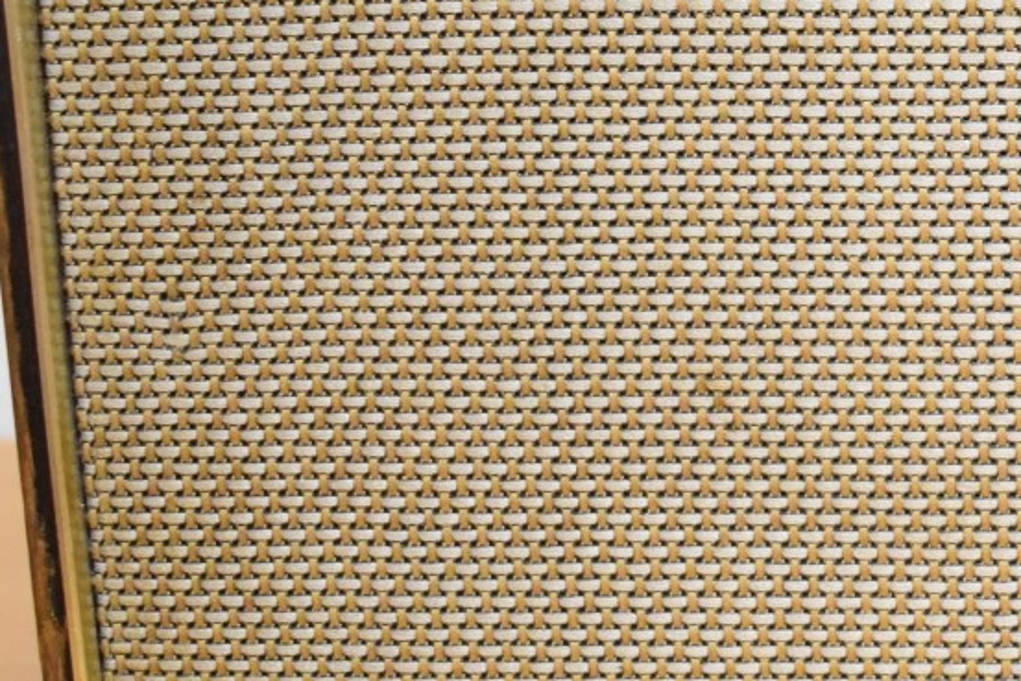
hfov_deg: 16.0
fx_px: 3461
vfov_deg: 11.2
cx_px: 1309
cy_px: 277
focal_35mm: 122
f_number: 4.2
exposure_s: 1/100
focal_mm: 30
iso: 3200
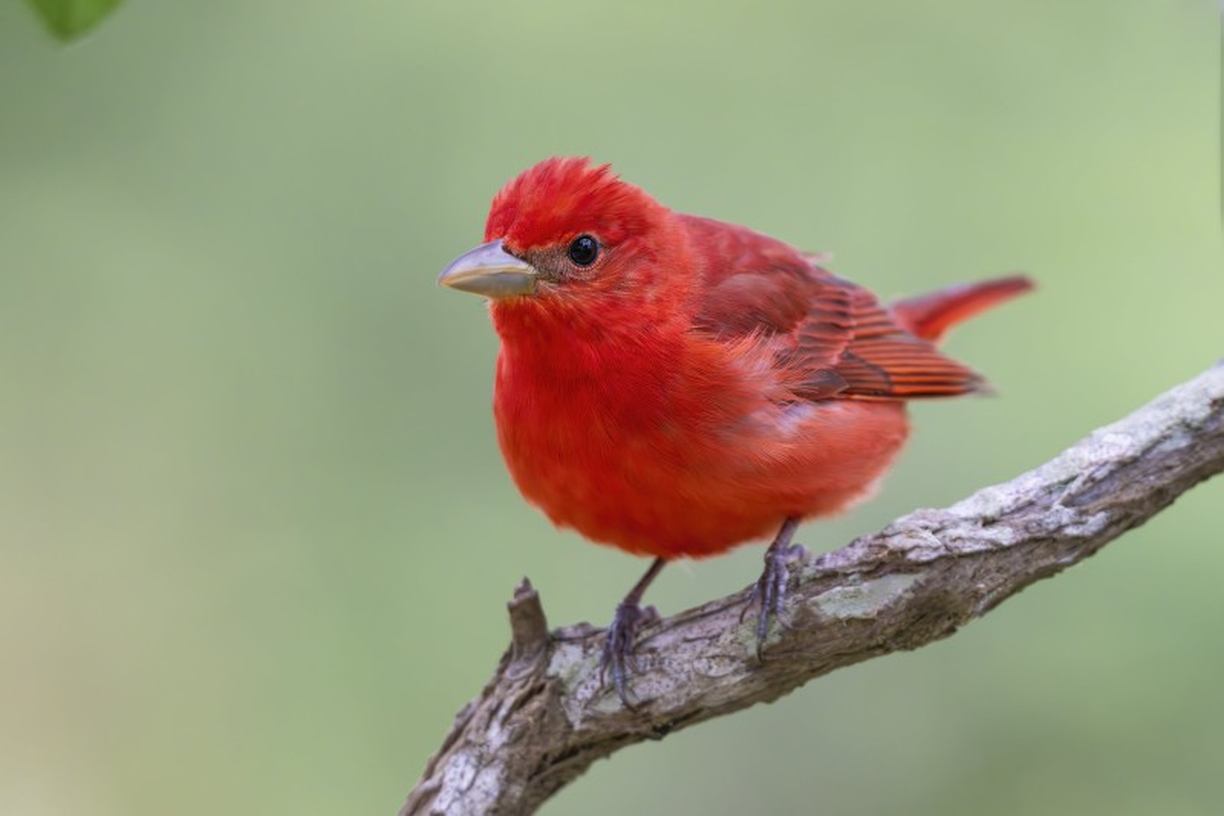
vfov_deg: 2.3
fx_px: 20394
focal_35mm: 600
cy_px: 408
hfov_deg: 3.4
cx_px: 612
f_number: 5.6
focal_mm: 600
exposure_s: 1/320
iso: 3200
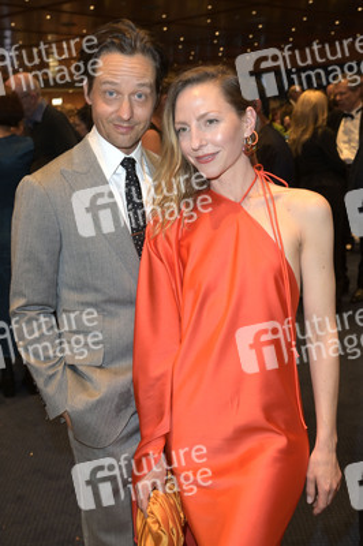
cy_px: 273
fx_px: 576
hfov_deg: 35.0
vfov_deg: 50.7
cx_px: 182
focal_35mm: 38
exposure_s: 1/60
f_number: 5.6
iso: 2500
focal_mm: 38
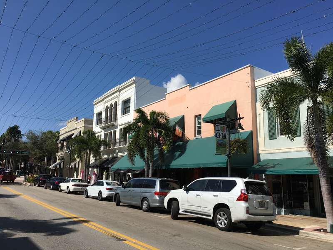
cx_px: 166
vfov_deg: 48.2
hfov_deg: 61.7
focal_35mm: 29
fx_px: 279
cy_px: 125
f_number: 2.2
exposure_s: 1/3344
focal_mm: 4.15
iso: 25
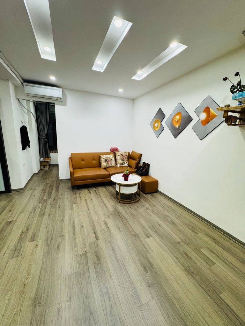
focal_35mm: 14
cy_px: 163
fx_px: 132
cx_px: 122
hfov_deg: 85.7
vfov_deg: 102.1
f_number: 2.2
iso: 160
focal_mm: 2.22
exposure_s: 1/100
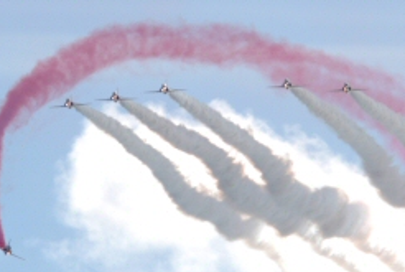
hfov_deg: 2.7
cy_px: 168
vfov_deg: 1.8
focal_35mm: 756
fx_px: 8520
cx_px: 245
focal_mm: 310
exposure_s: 1/750
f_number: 9.5
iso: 280
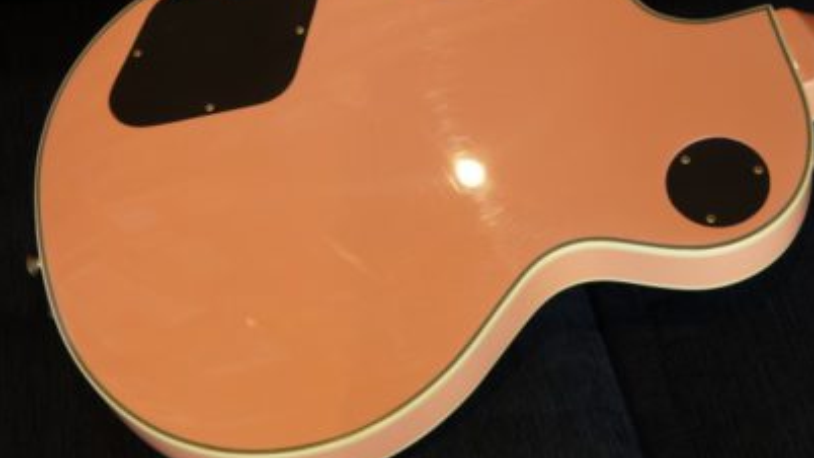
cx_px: 415
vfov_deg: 16.1
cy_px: 199
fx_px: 1619
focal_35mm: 75
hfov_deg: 28.2
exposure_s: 1/80
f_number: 4.5
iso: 400
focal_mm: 40
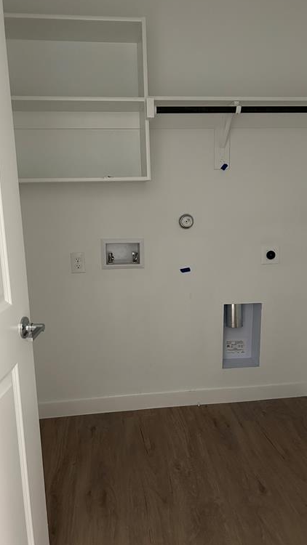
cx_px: 162
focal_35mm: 29
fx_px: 420
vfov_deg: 66.1
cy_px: 270
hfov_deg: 40.2
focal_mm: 5.7
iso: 500
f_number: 1.5
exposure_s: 1/40
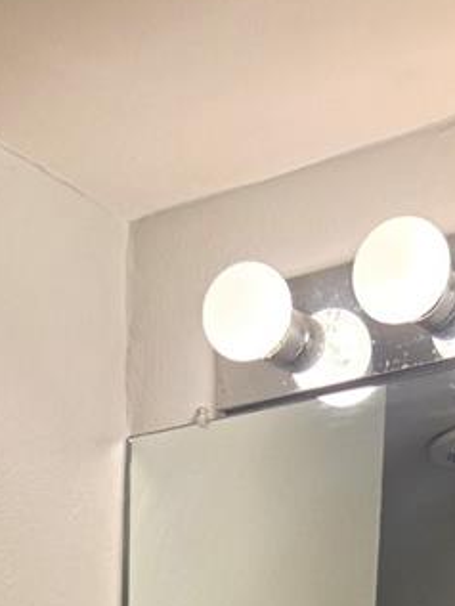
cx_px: -8
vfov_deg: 18.2
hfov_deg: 16.6
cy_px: 1059
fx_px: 1524
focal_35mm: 87
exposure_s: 1/120
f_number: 1.8
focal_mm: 5.4
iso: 64
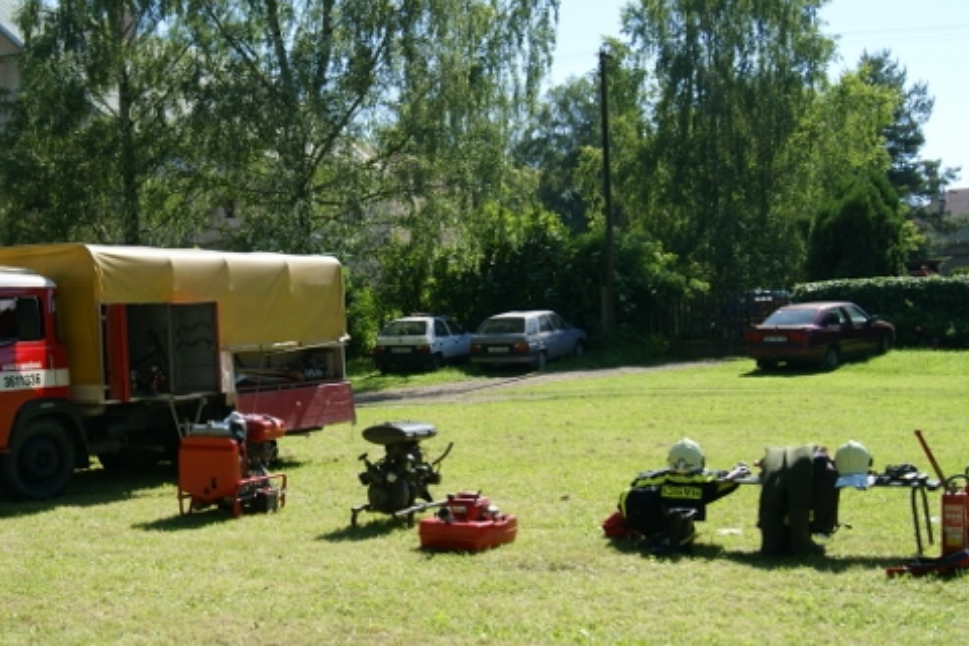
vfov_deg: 27.0
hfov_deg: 39.1
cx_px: 311
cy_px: 362
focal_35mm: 50
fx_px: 1346
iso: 100
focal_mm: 20
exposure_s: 1/400
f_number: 5
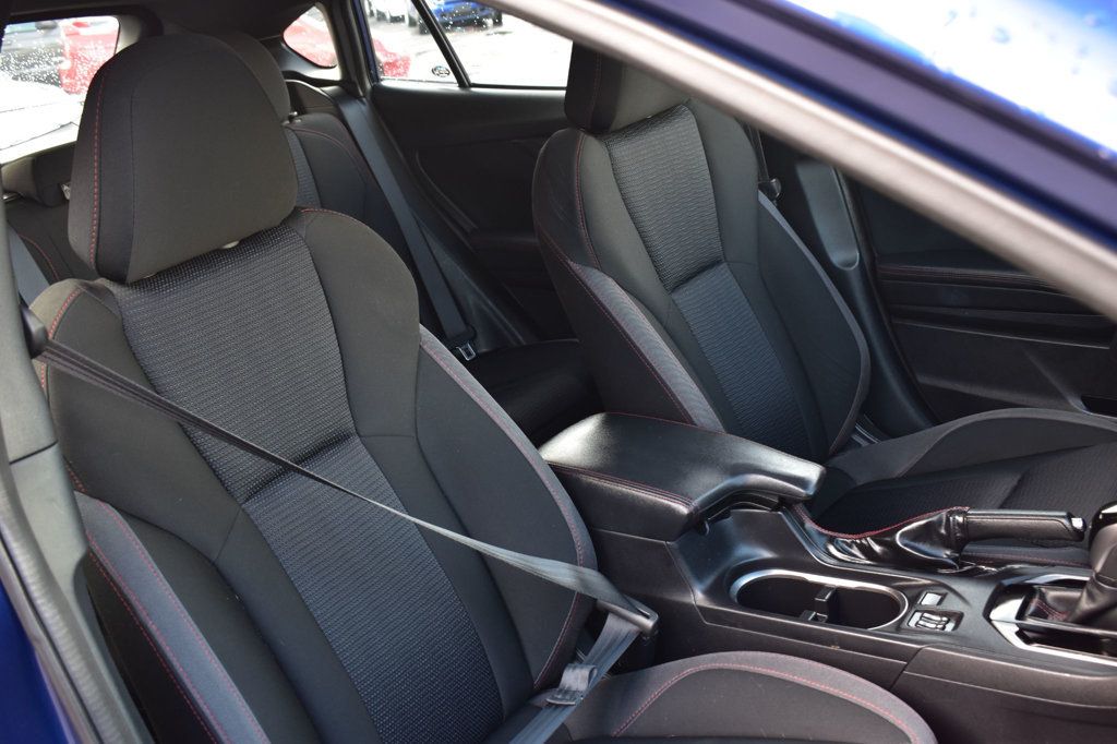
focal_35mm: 36
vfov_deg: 36.8
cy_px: 372
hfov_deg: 53.1
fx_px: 1117
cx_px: 558
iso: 400
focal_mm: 24
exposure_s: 1/25
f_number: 6.3
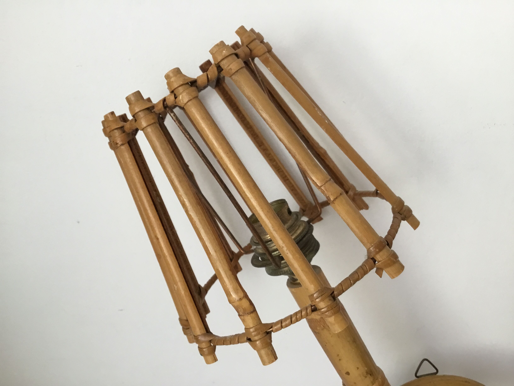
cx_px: 257
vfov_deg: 45.4
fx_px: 460
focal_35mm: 31
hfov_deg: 58.4
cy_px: 193
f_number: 2.4
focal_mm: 3.3
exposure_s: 1/33
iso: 50
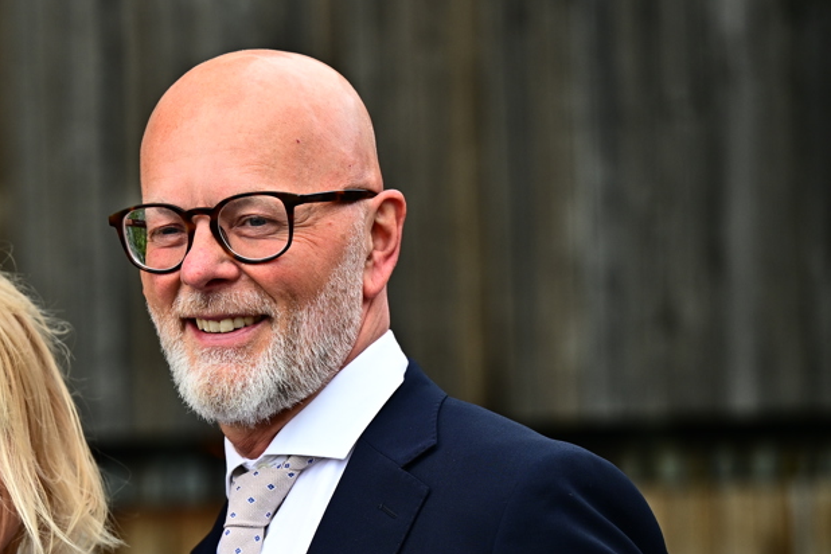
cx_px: 126
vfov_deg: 5.9
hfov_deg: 8.9
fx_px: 5332
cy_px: 532
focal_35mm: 231
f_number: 2.8
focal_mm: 105
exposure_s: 1/400
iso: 180
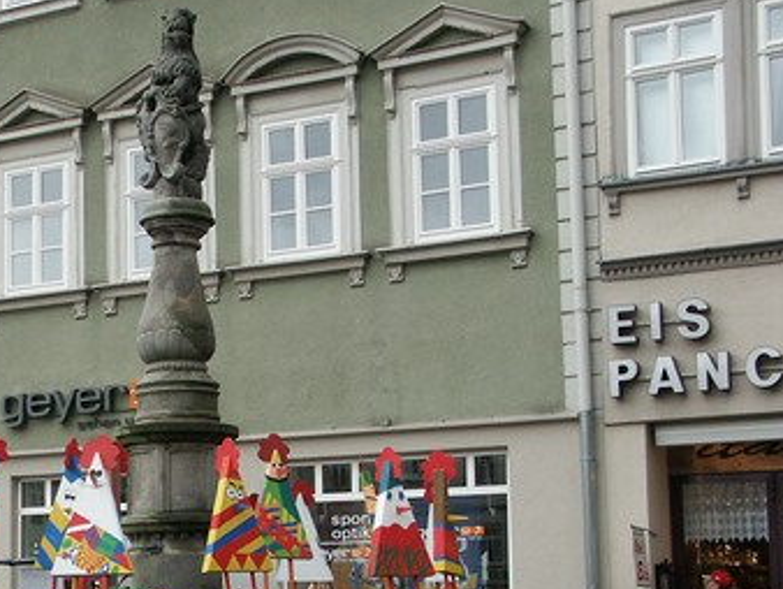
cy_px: 455
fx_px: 1607
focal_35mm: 71
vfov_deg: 20.6
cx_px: 107
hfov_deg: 26.6
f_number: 3.5
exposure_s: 1/125
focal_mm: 10.49
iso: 100
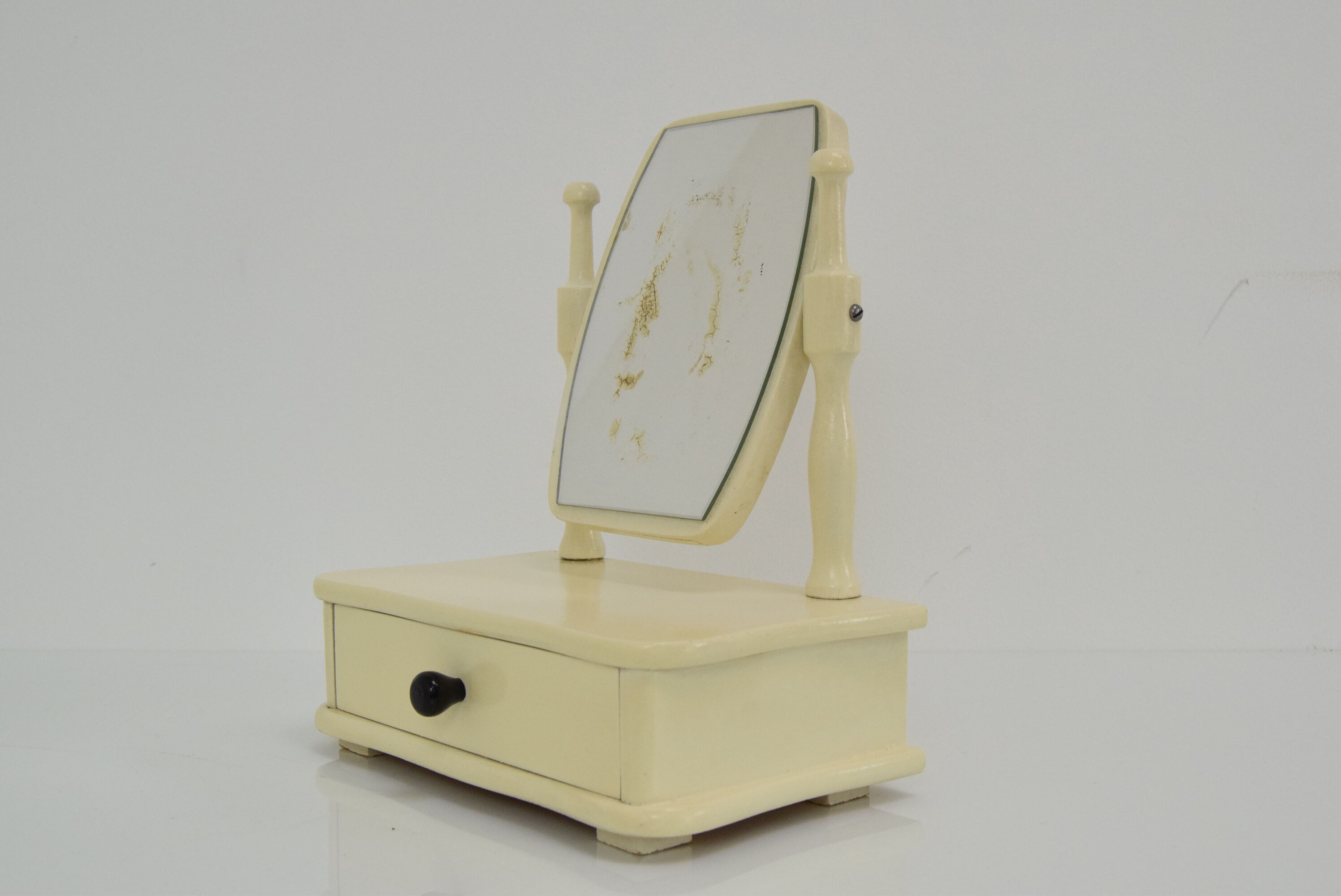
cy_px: 448
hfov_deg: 46.4
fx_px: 1566
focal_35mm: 42
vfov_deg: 31.9
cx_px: 670
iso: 1600
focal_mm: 28
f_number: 9
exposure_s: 1/320
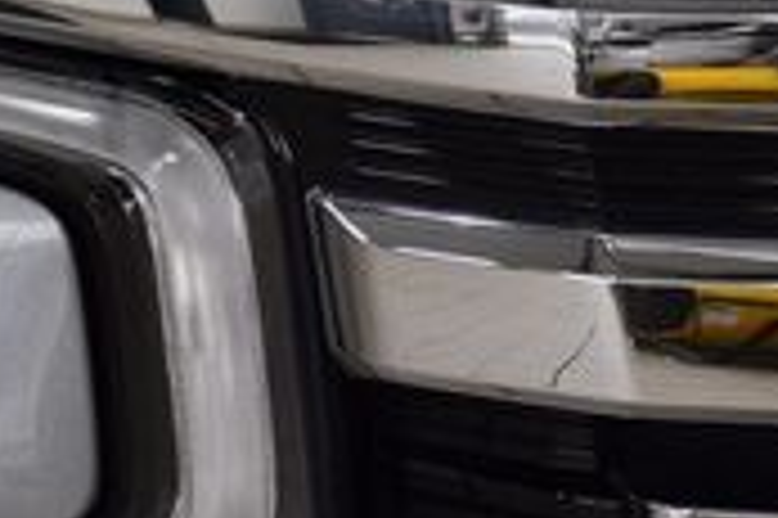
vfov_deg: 3.5
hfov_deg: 5.3
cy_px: 155
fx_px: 8399
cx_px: 18
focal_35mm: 389
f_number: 7.1
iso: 720
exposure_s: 1/30
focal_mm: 70
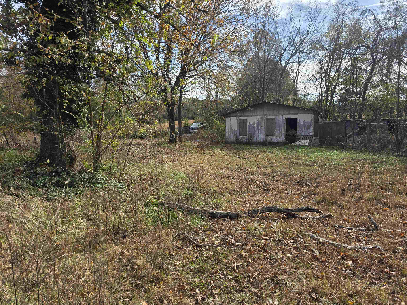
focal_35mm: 23
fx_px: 270
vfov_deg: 58.9
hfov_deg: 73.9
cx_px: 204
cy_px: 152
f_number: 1.7
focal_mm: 6.3
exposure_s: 1/2192
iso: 80
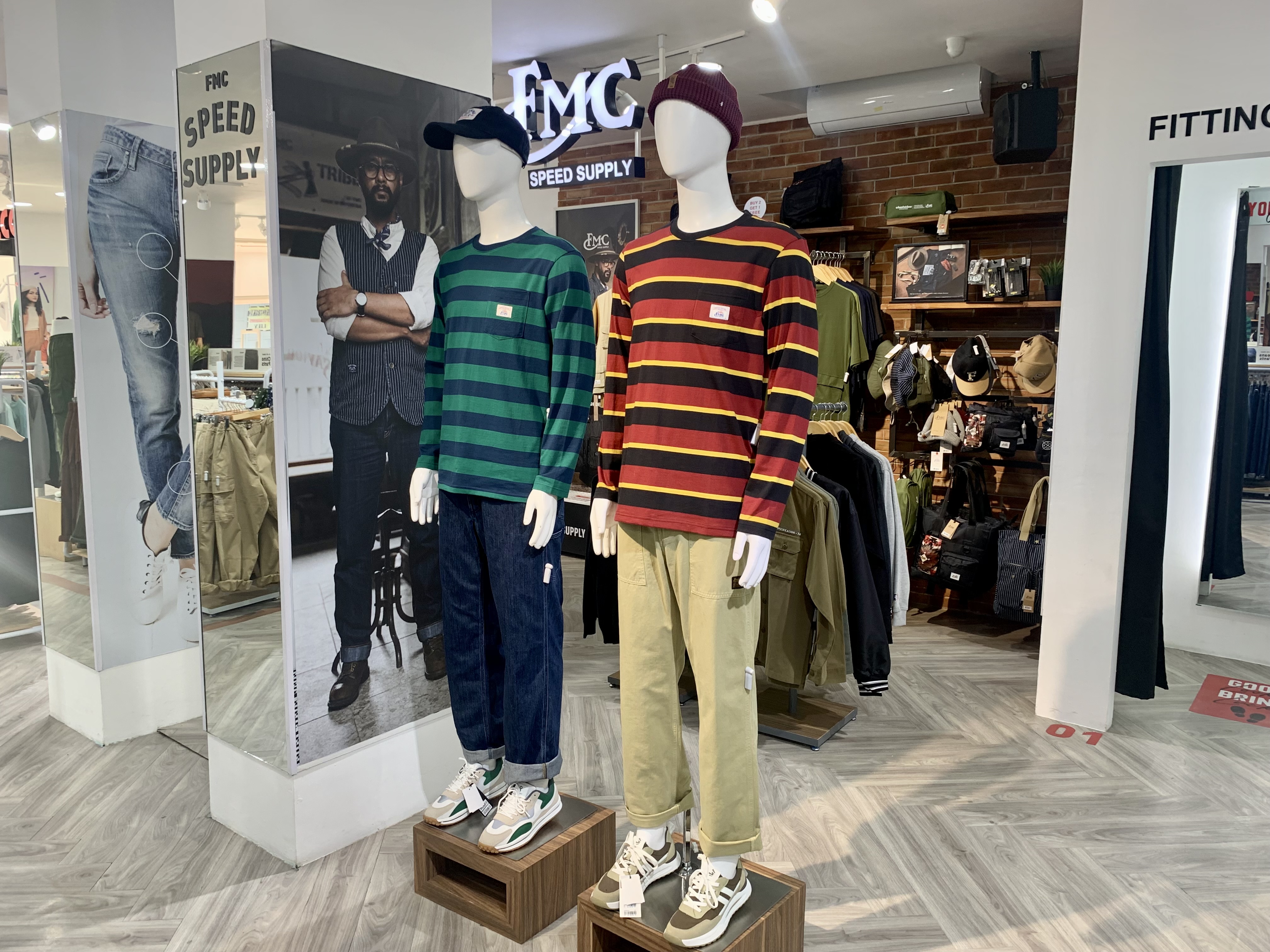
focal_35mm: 26
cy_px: 476
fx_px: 954
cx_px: 635
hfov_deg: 67.3
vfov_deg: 53.1
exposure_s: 1/121
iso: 64
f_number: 1.8
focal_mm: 4.25
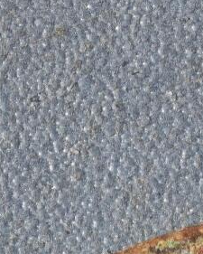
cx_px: 376
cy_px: 578
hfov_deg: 2.4
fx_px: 4826
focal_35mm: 643
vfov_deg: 3.0
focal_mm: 9
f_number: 2
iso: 125
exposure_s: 1/100
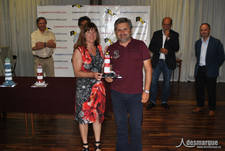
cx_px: 112
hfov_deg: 49.5
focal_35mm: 39
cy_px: 76
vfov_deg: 34.3
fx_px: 244
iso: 200
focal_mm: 26
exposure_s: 1/60
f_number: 4.2
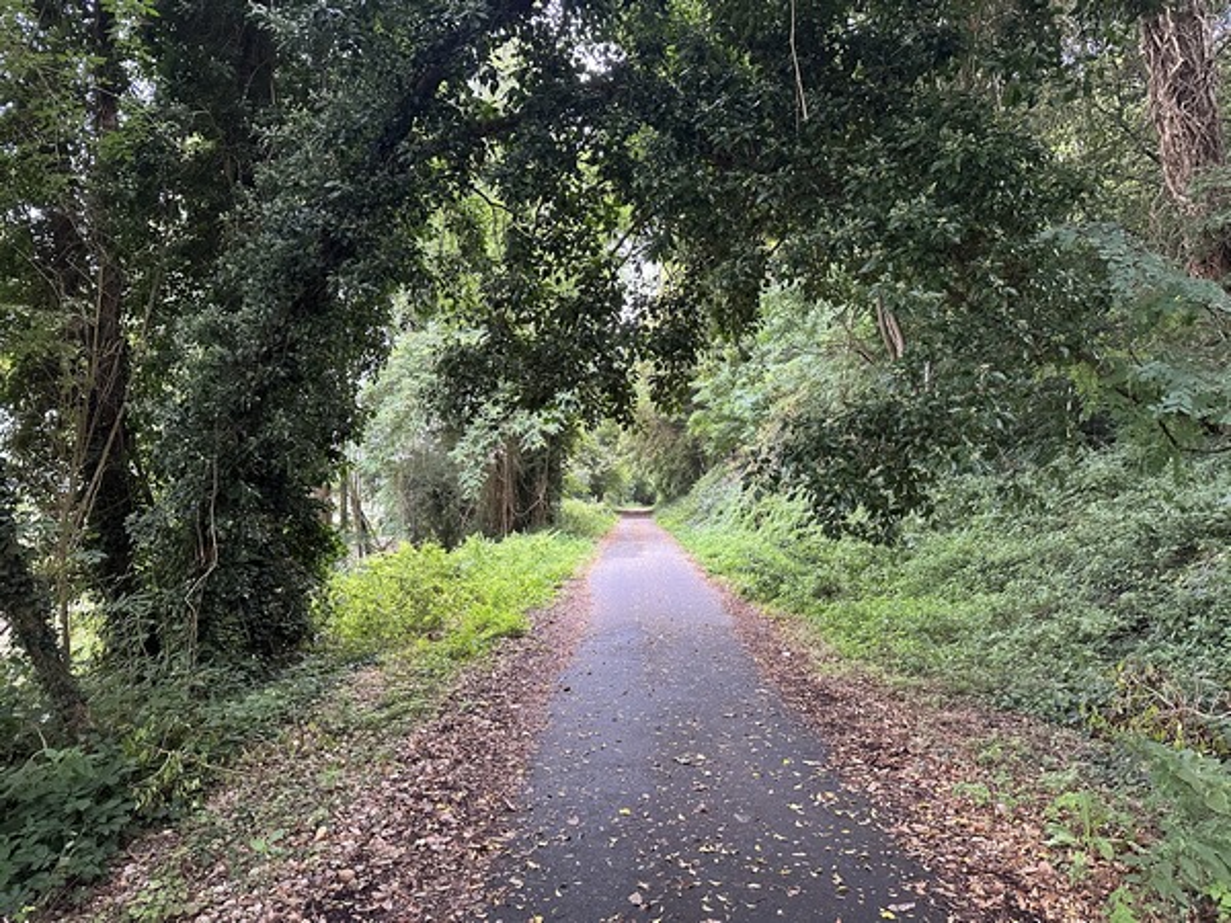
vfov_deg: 56.8
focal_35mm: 24
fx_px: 853
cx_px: 616
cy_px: 462
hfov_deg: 71.6
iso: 500
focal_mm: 6.86
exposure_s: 1/60
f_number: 1.78
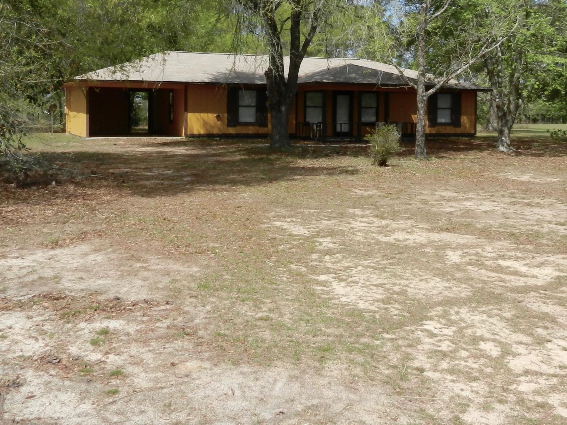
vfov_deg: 31.3
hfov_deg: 41.2
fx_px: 754
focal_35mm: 46
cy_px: 141
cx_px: 306
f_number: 3.5
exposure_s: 1/1250
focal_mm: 4.5
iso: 160
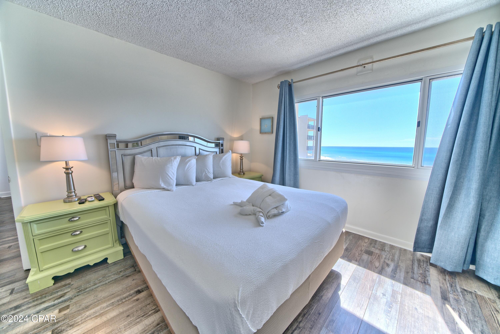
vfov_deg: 90.1
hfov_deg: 112.6
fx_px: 167
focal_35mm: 12
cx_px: 250
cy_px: 167
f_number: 9.5
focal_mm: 12
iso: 800
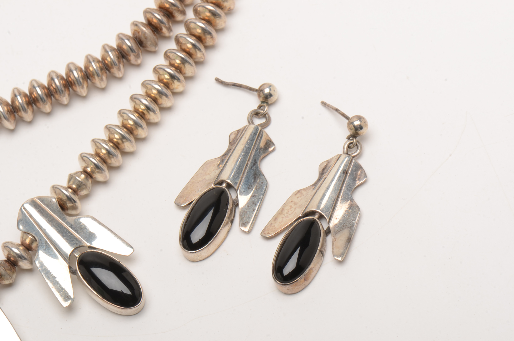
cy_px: 170
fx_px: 1817
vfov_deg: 10.7
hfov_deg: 16.1
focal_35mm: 128
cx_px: 257
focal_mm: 85
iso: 100
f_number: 22
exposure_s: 1/160
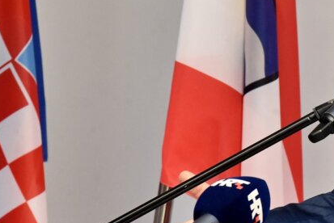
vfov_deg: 3.3
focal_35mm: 421
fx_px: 3909
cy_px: 39
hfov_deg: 4.9
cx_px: 358
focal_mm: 170
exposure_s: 1/160
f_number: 8
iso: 3200
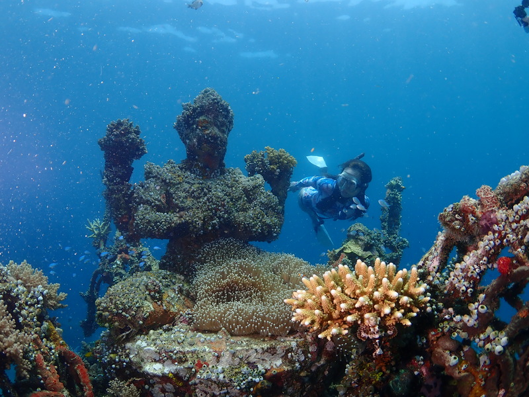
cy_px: 198
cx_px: 264
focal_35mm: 32
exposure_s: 1/500
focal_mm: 5.87
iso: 100
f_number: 3.2
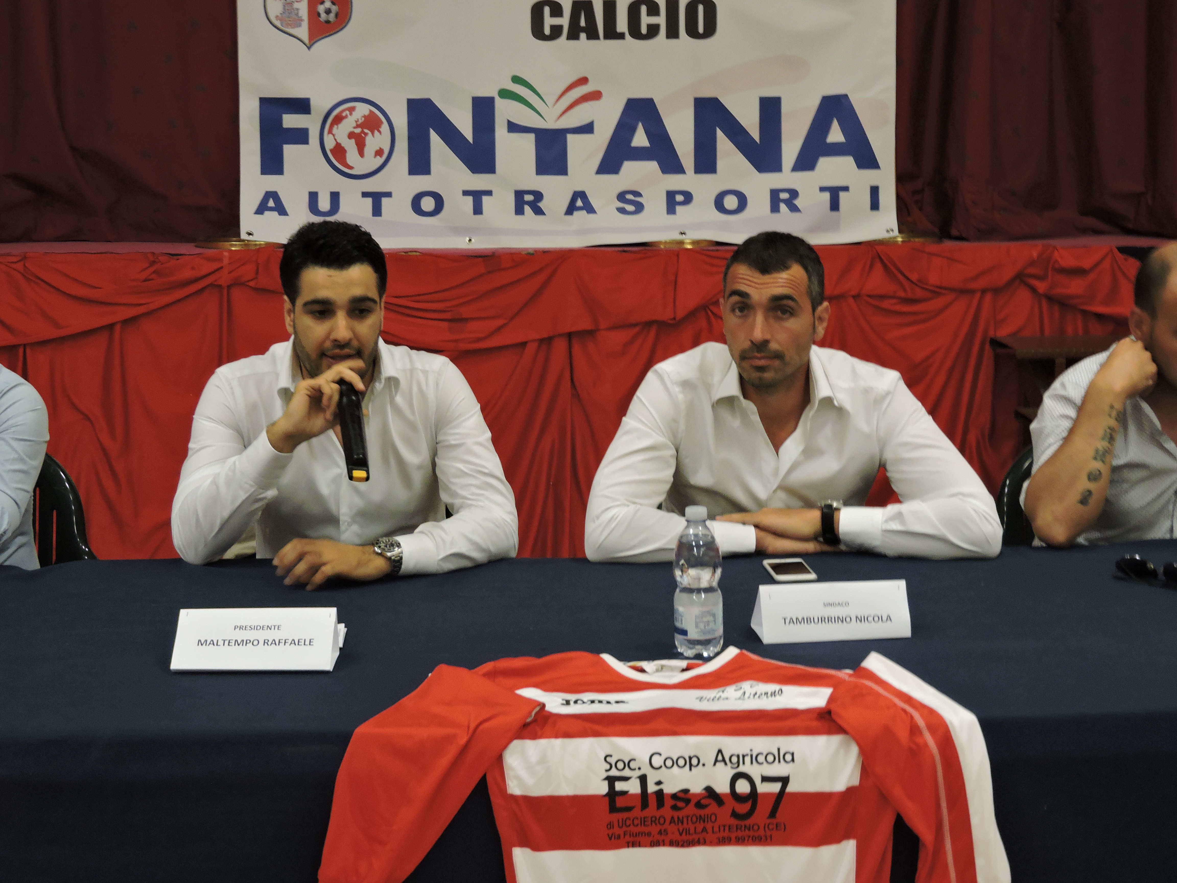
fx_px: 2040
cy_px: 442
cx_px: 588
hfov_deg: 32.2
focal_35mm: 60
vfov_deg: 24.4
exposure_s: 1/15
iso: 400
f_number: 4.2
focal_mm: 10.7
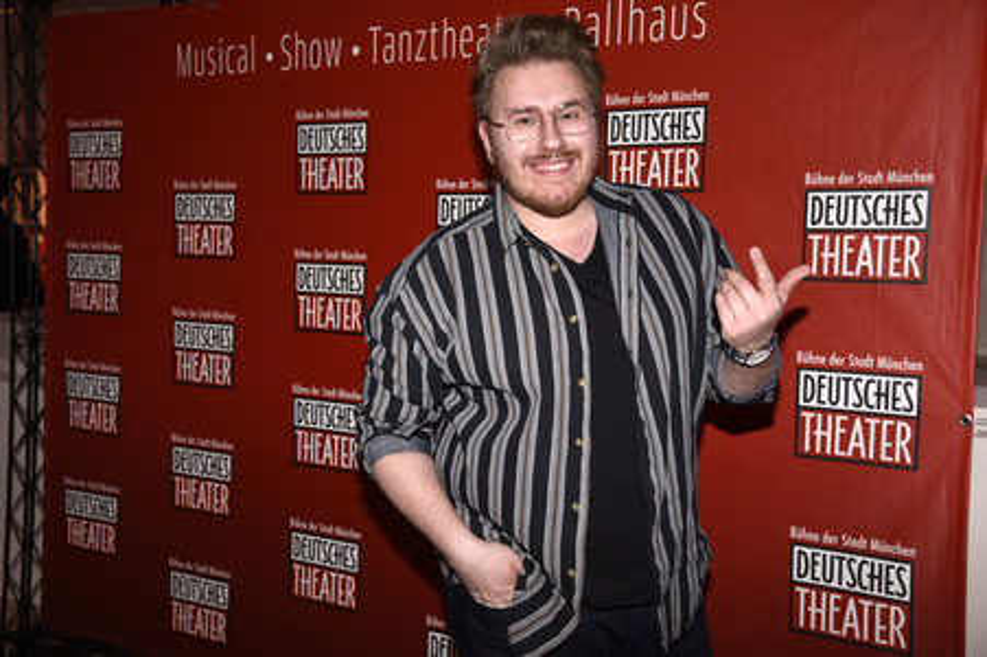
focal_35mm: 44
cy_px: 328
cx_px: 494
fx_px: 1205
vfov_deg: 30.5
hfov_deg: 44.5
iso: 640
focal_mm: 44
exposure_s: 1/60
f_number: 6.3
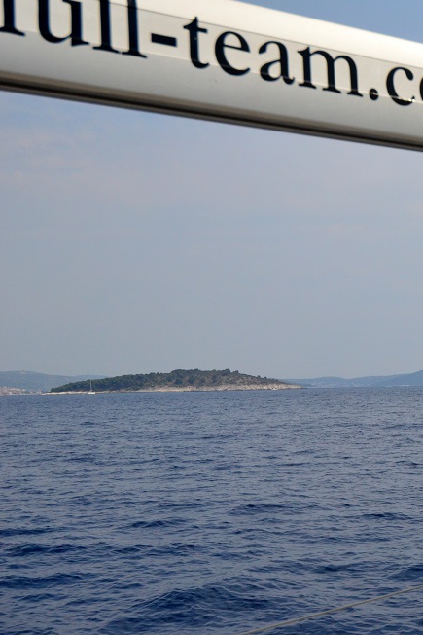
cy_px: 316
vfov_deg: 36.2
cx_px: 481
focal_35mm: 55
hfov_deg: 23.0
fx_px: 969
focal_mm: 24
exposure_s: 1/8000
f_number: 5.6
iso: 900
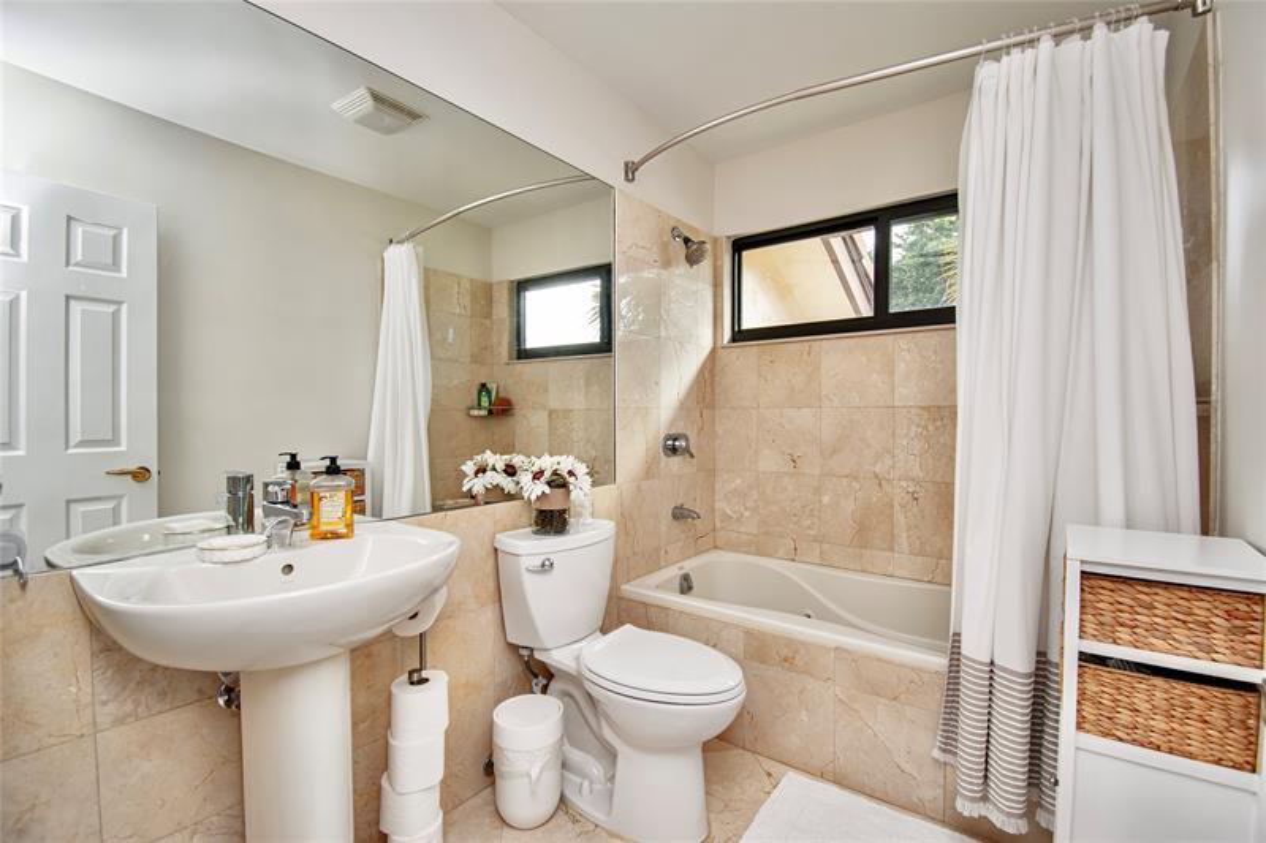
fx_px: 527
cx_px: 633
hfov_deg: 100.4
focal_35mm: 15
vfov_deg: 77.3
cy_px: 422
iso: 800
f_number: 5
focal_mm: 10
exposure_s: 1/100
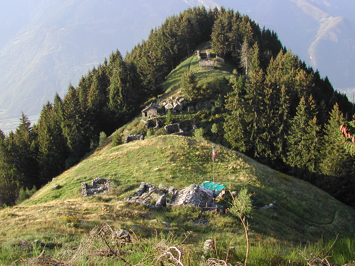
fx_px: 441
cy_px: 120
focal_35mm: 43
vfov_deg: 33.6
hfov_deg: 43.9
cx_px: 175
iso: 100
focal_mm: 8
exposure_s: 1/302
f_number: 2.8
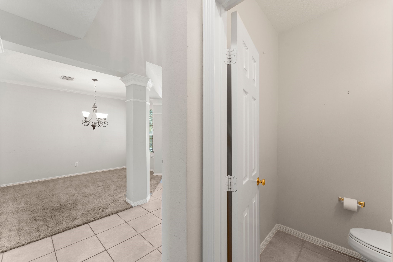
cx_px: 196
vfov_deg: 81.2
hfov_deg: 104.3
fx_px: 153
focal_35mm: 14
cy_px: 131
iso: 640
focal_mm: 14
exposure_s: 1/6
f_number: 8
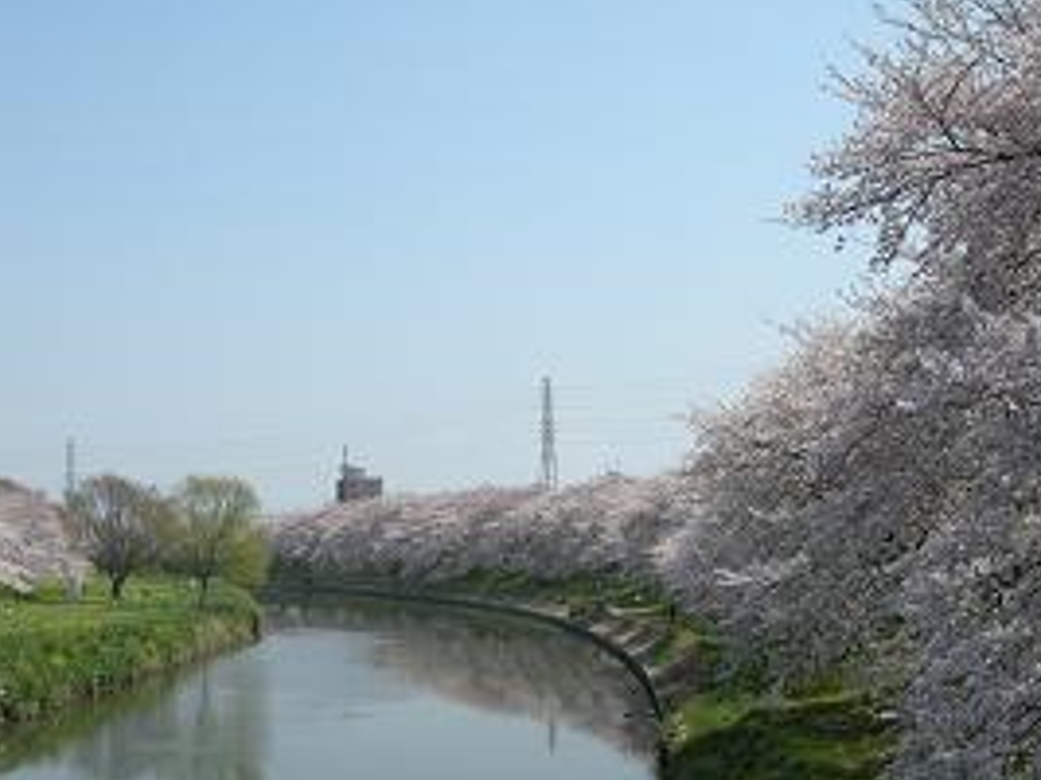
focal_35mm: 51
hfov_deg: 37.4
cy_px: 546
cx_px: 602
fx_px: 1533
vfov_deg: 28.3
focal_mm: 7.5
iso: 64
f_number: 6.1
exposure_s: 1/227
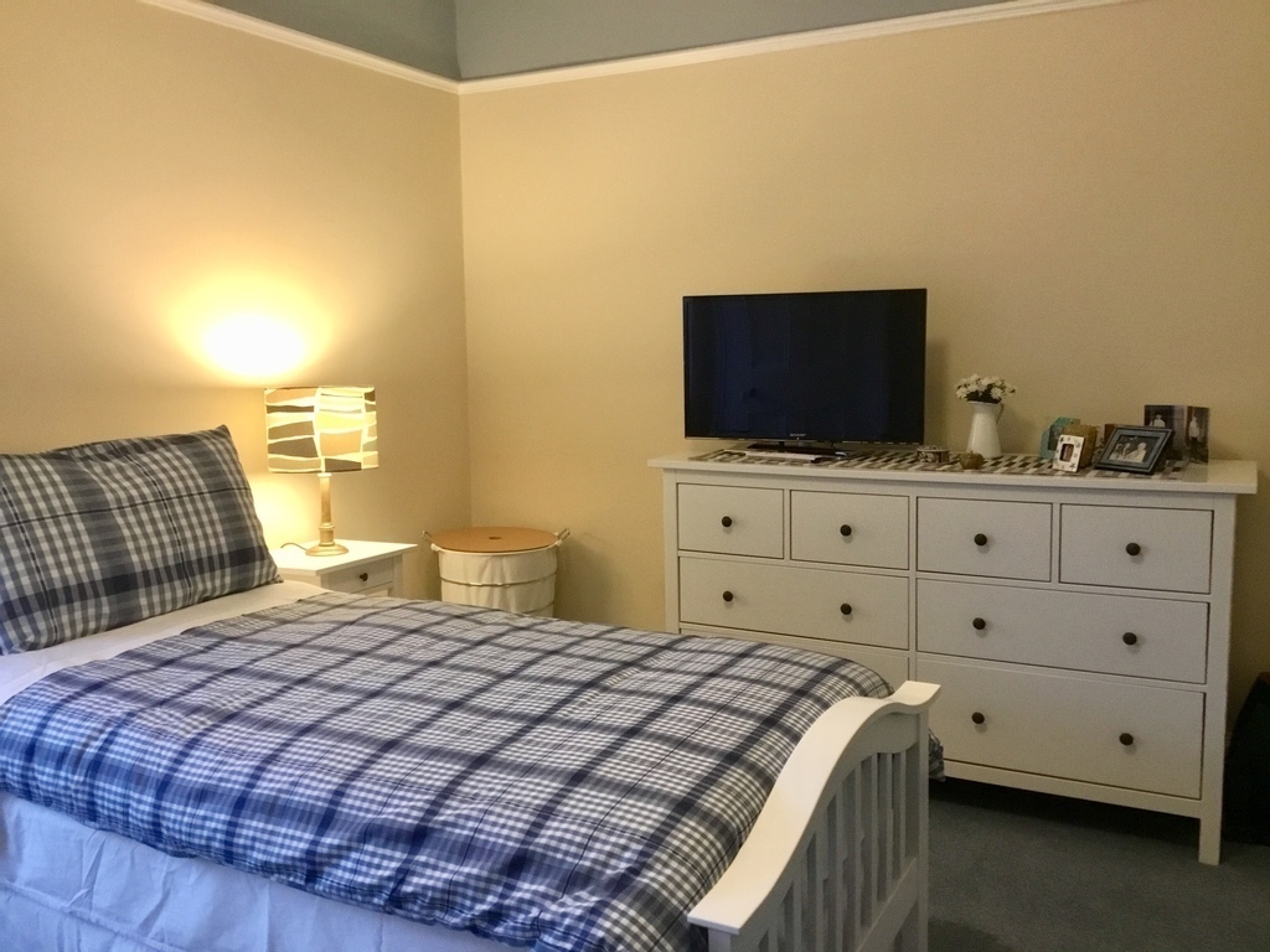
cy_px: 476
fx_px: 1137
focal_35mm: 31
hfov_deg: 58.4
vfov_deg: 45.4
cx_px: 635
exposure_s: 1/33
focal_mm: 3.3
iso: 200
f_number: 2.4
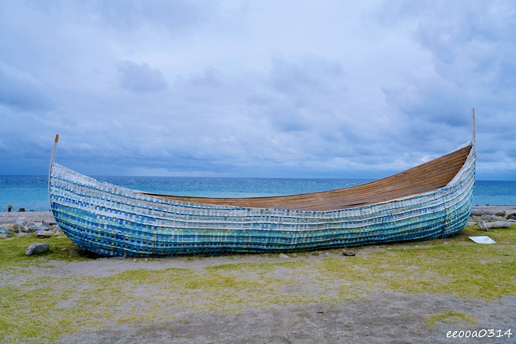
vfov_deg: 42.3
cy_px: 172
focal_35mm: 31
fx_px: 444
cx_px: 258
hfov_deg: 60.3
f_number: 8
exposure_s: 1/1000
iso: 320
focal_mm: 31
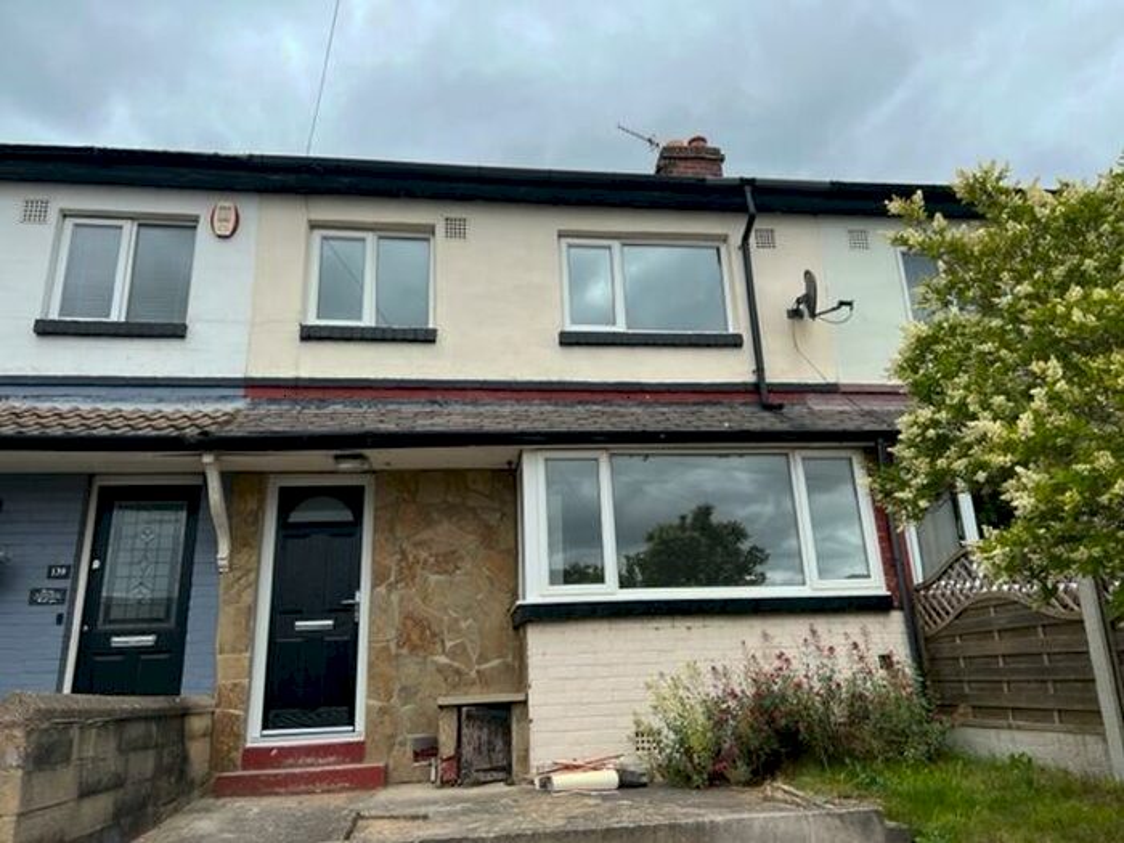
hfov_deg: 67.3
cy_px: 422
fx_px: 844
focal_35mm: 26
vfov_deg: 53.1
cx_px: 562
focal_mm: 5.7
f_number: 1.5
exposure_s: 1/3257
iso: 50
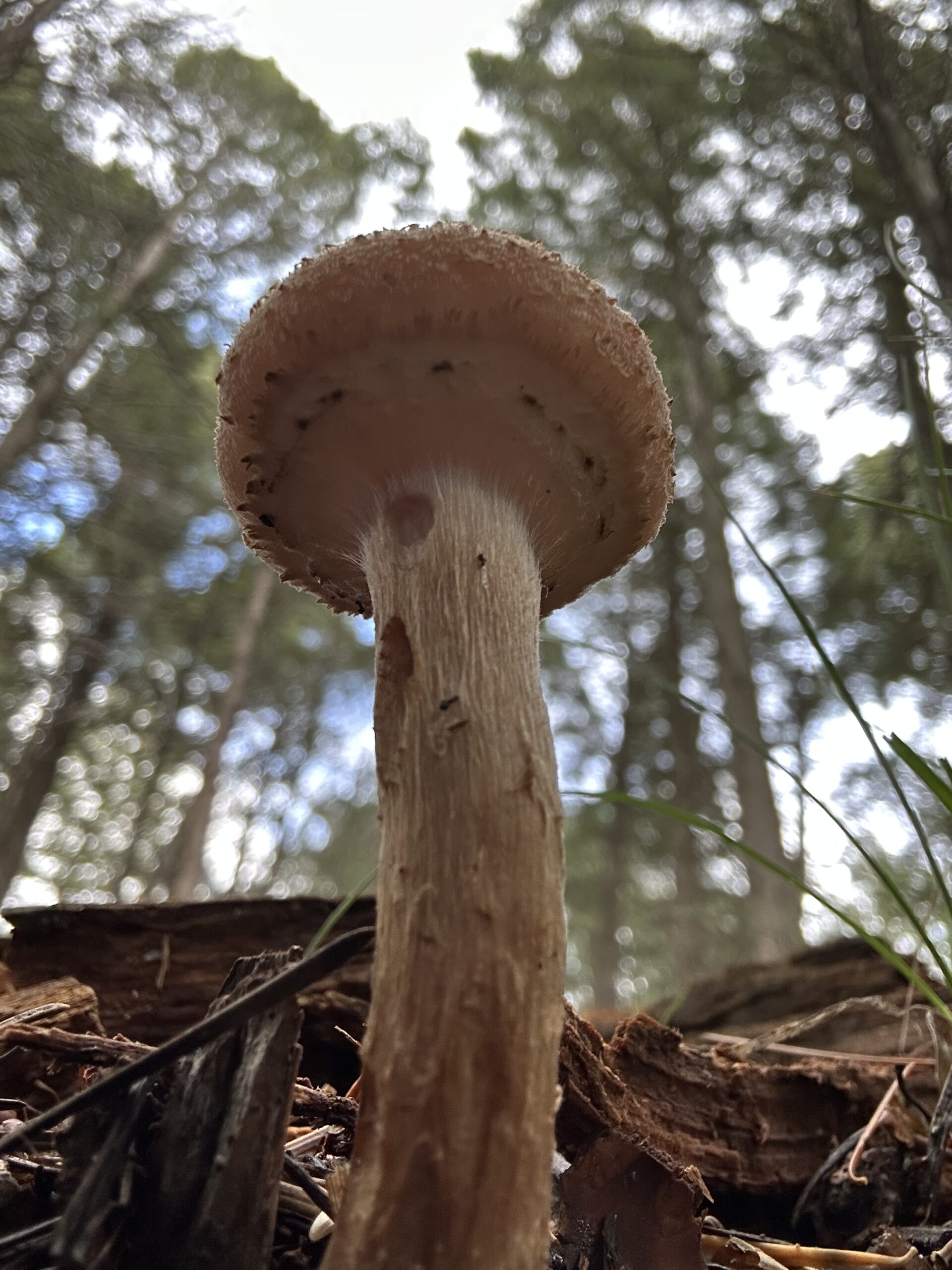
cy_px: 635
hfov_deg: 46.8
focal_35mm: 30
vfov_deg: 60.0
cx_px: 476
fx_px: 1100
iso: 80
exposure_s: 1/60
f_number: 1.9
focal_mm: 2.69
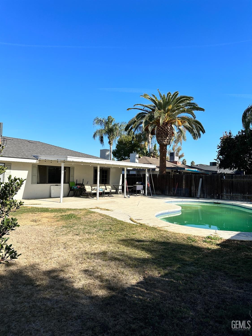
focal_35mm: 24
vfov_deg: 71.6
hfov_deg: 56.8
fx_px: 233
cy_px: 168
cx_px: 126
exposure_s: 1/4184
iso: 80
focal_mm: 6.86
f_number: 1.78
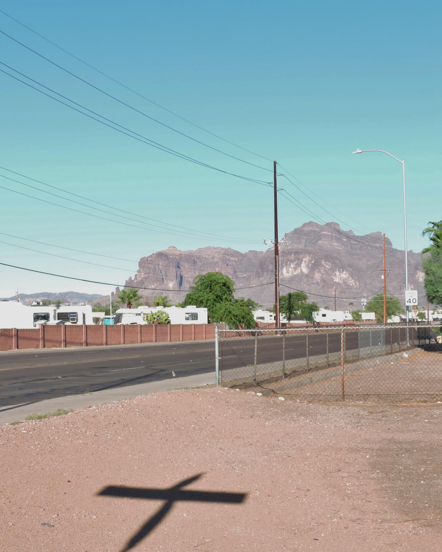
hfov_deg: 21.0
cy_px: 293
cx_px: 221
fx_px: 1193
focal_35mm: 73
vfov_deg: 26.1
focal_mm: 12.4
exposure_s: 1/80
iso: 80
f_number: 7.6
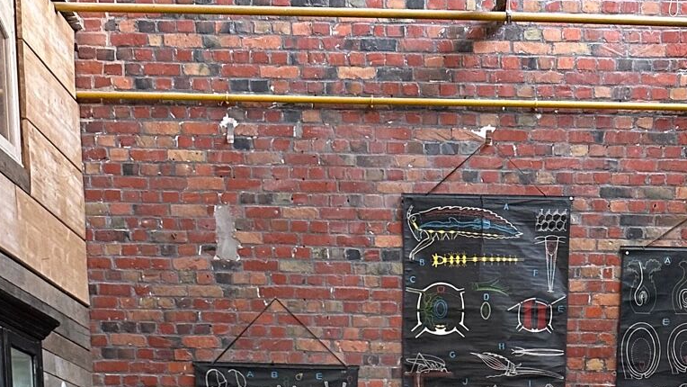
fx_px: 1257
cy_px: 881
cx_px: 455
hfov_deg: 30.4
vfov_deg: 13.6
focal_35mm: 69
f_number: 1.78
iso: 250
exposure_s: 1/79
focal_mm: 6.86
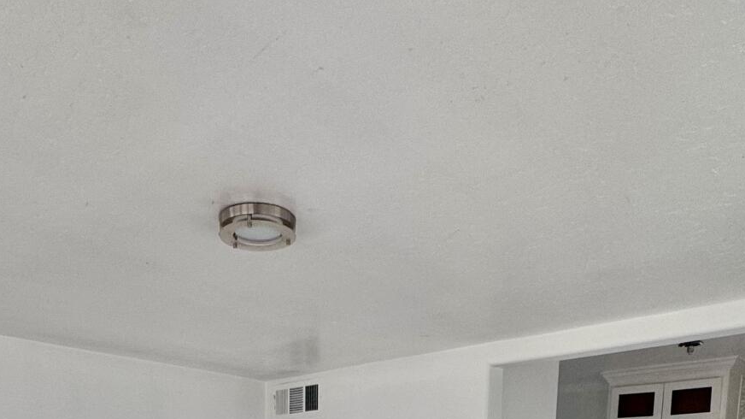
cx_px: 315
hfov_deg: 56.4
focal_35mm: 35
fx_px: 691
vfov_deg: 26.9
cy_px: 581
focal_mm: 2.22
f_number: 2.2
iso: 100
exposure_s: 1/99
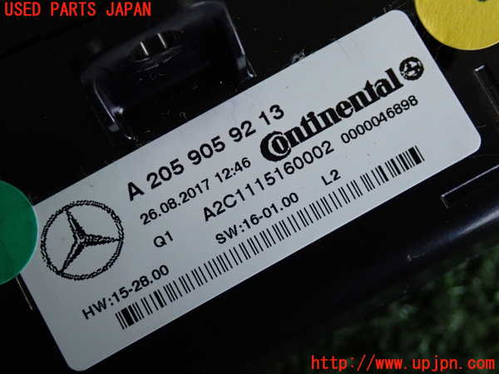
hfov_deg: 29.0
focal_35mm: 67
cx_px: 250
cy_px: 187
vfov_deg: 21.9
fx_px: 966
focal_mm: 11.88
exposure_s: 1/125
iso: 640
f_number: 3.8
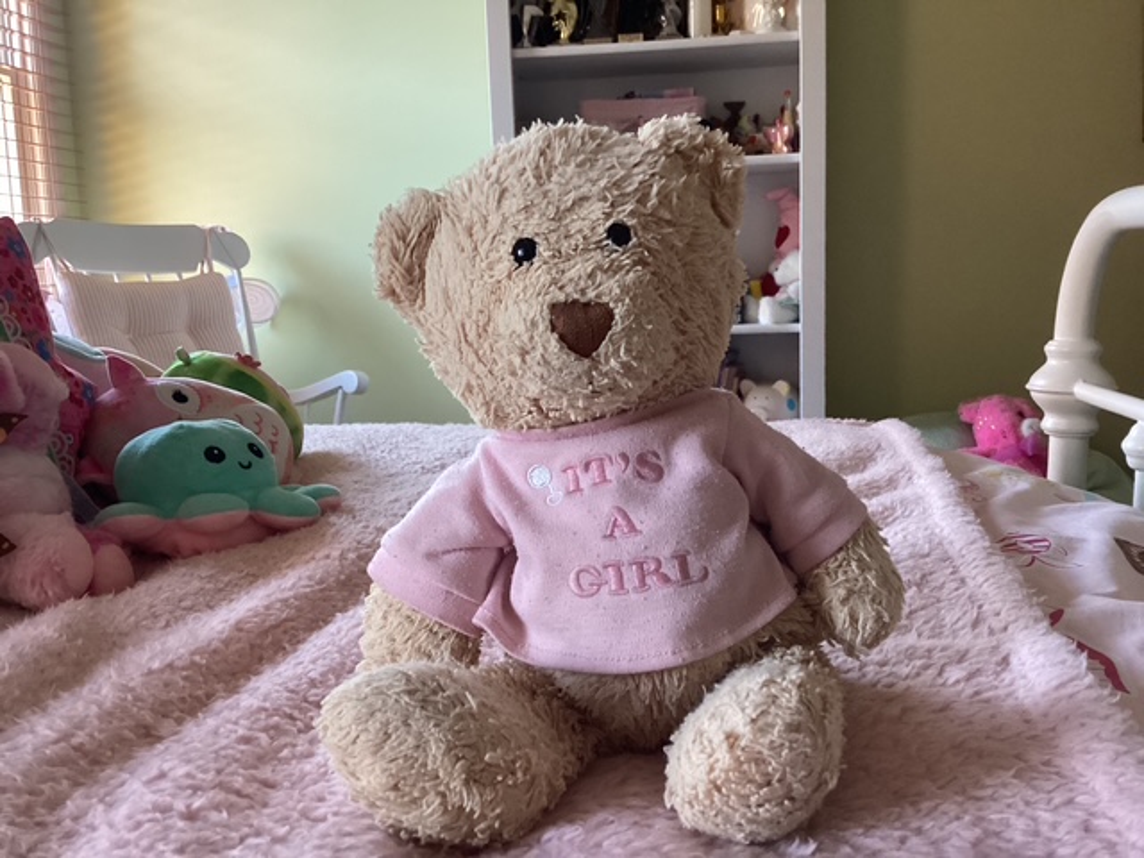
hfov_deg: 58.4
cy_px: 429
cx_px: 572
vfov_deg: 45.4
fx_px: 1024
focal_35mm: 31
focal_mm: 3.3
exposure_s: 1/60
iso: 400
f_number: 2.4
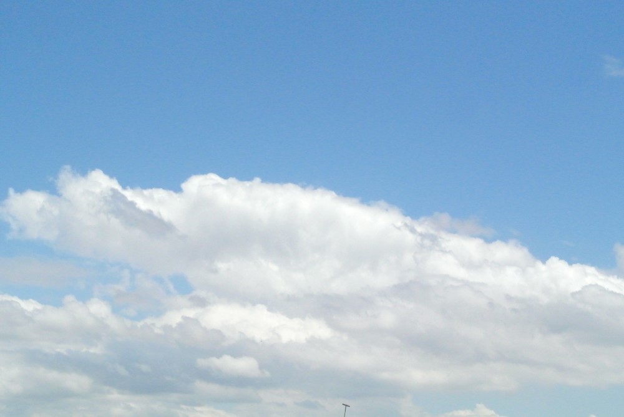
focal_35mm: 81
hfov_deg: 25.0
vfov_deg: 16.9
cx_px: 312
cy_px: 208
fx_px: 1405
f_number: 14
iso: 3200
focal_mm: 30
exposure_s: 1/3200
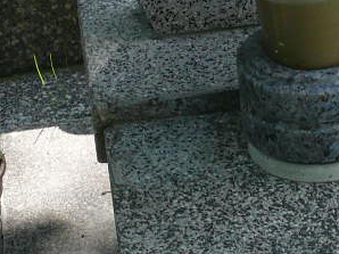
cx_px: 541
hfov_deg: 10.1
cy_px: 1
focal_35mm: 188
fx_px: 1840
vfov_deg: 7.9
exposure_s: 1/200
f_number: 4
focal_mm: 7.4
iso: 100
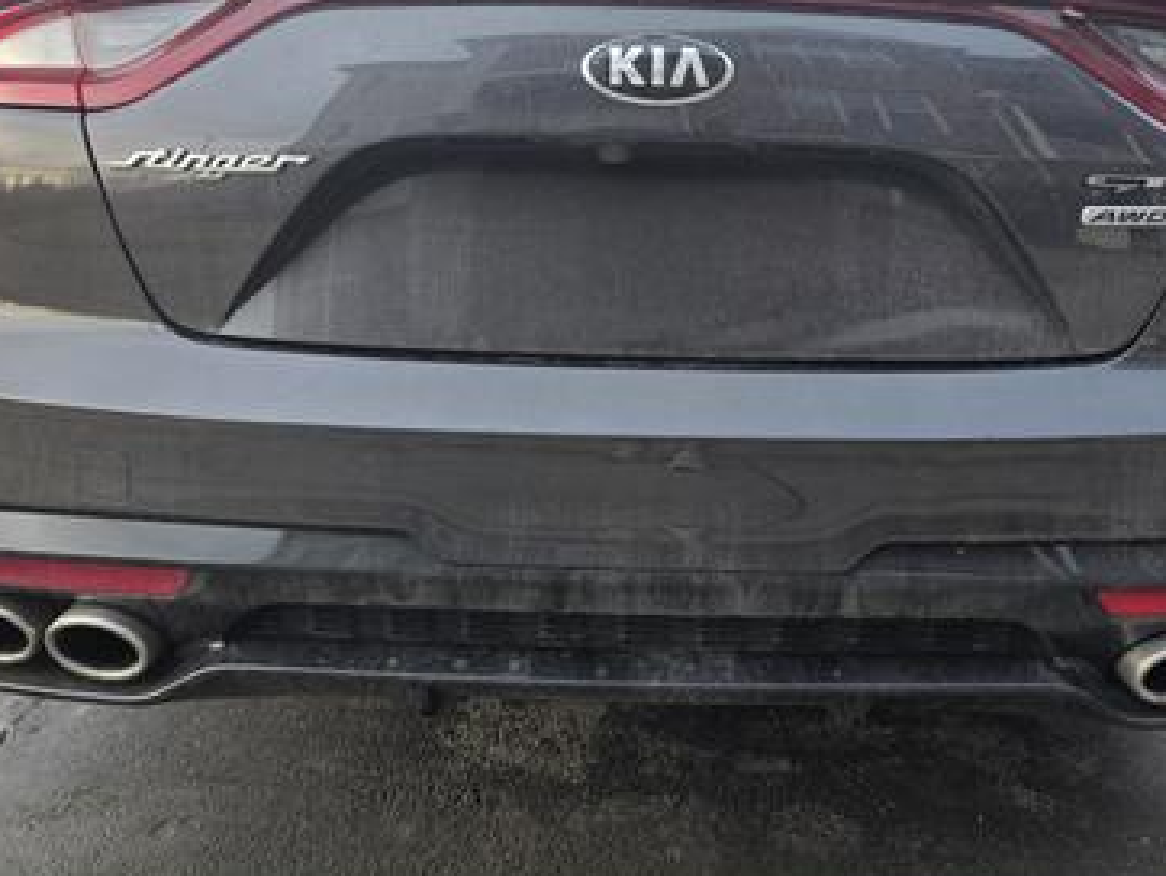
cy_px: 390
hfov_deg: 56.7
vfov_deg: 44.1
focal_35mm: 32
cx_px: 625
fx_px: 1079
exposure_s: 1/182
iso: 64
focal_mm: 6.3
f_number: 1.7
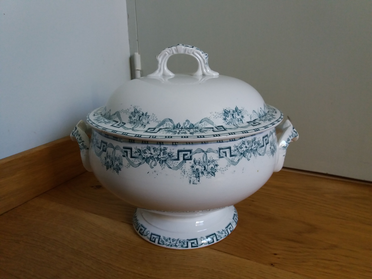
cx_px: 186
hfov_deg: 63.4
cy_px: 140
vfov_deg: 49.7
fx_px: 301
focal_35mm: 28
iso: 160
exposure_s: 1/33
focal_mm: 3.7
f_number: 1.9
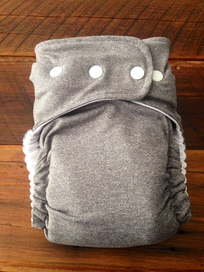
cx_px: 102
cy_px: 136
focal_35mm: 33
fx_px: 259
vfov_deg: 55.4
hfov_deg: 42.9
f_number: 2.4
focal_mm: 4.12
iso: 320
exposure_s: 1/20
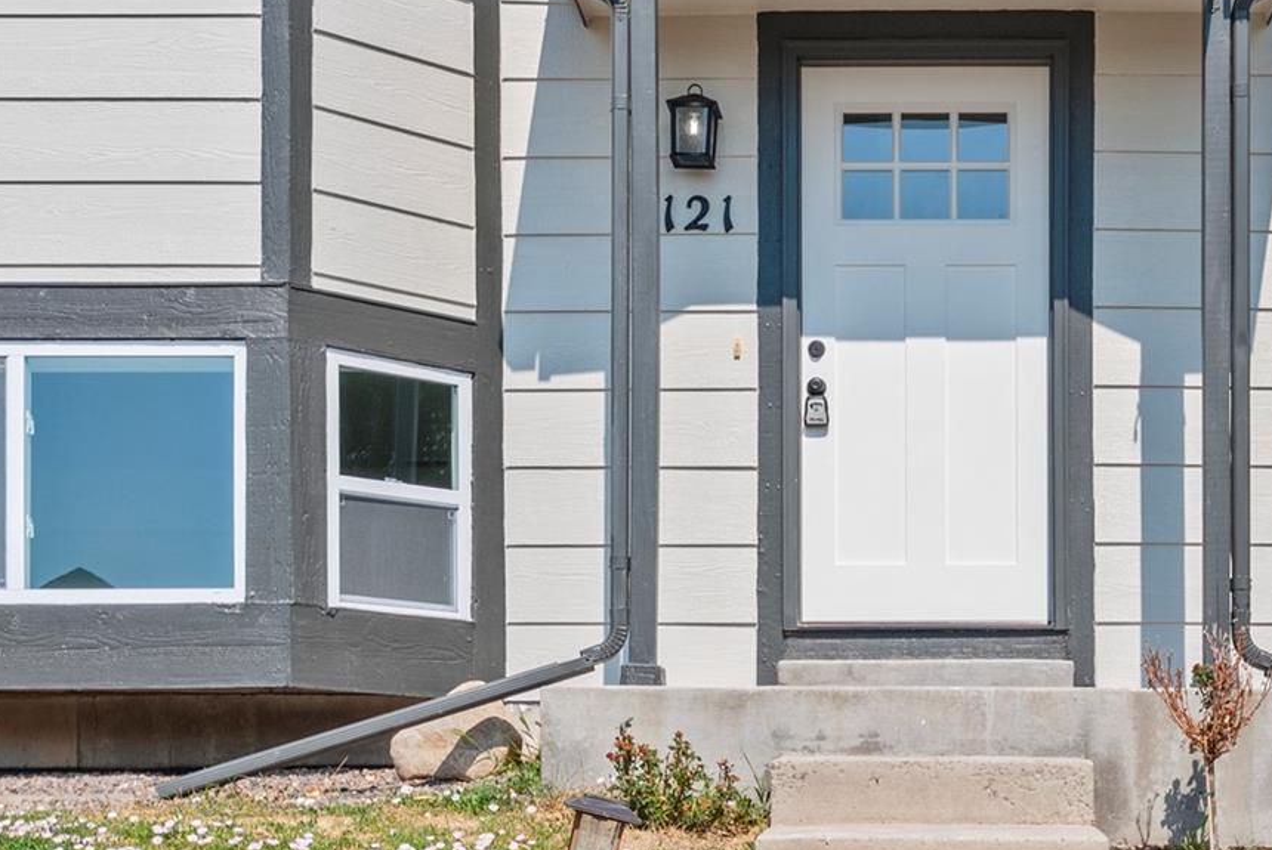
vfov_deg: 20.3
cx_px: 916
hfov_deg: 29.7
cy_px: 371
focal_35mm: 67
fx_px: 2369
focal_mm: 24
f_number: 8
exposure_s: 1/200
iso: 200
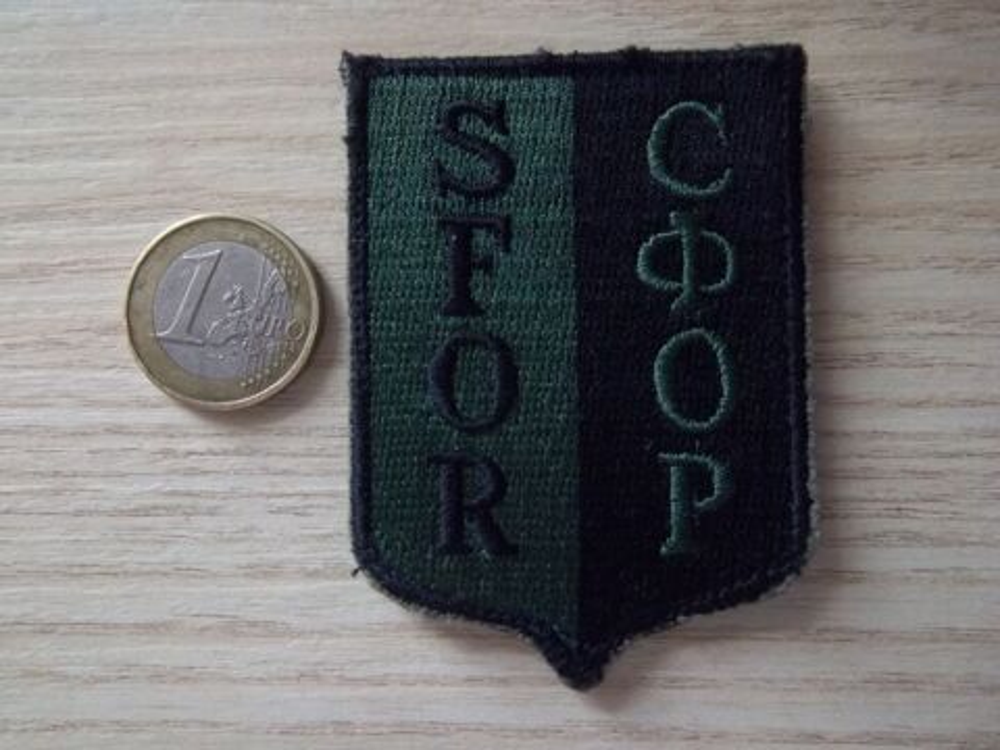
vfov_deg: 49.7
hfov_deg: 63.4
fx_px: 809
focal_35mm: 28
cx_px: 500
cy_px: 375
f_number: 3.5
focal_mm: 5.05
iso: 320
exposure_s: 1/8
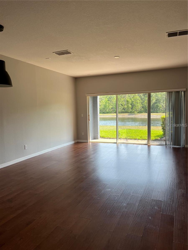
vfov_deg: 67.3
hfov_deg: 53.1
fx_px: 188
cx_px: 94
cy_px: 125
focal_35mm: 26
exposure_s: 1/380
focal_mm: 5.1
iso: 50
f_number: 1.6
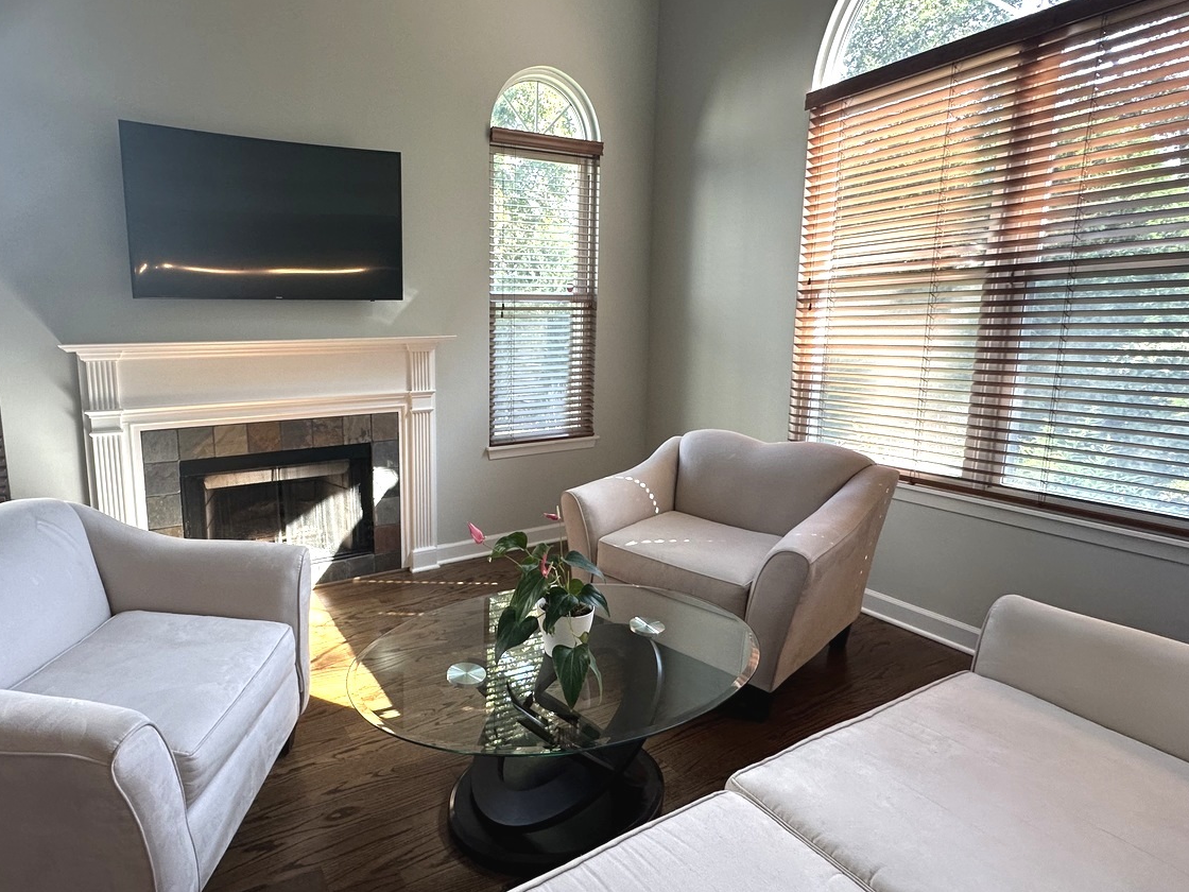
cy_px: 414
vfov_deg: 71.5
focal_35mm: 18
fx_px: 618
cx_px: 429
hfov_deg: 85.6
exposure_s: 1/120
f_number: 2.2
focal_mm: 2.22
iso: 160
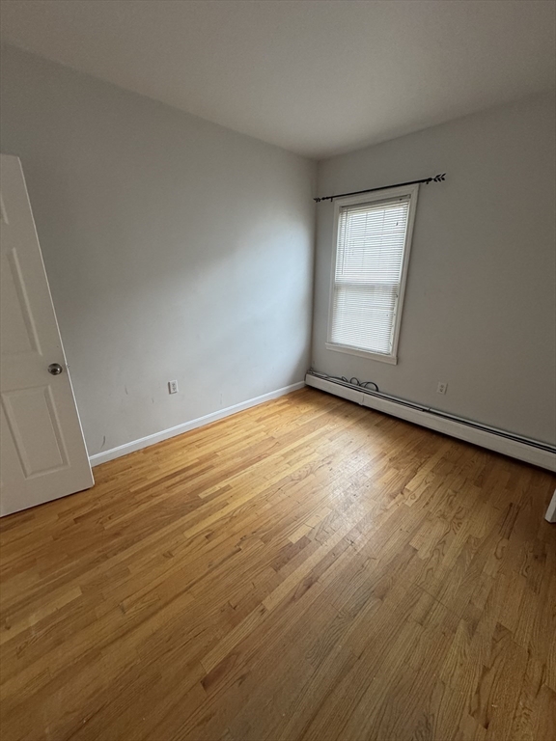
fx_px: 300
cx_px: 278
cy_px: 370
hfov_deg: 85.7
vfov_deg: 102.1
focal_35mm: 14
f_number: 2.2
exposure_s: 1/120
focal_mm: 2.22
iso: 320
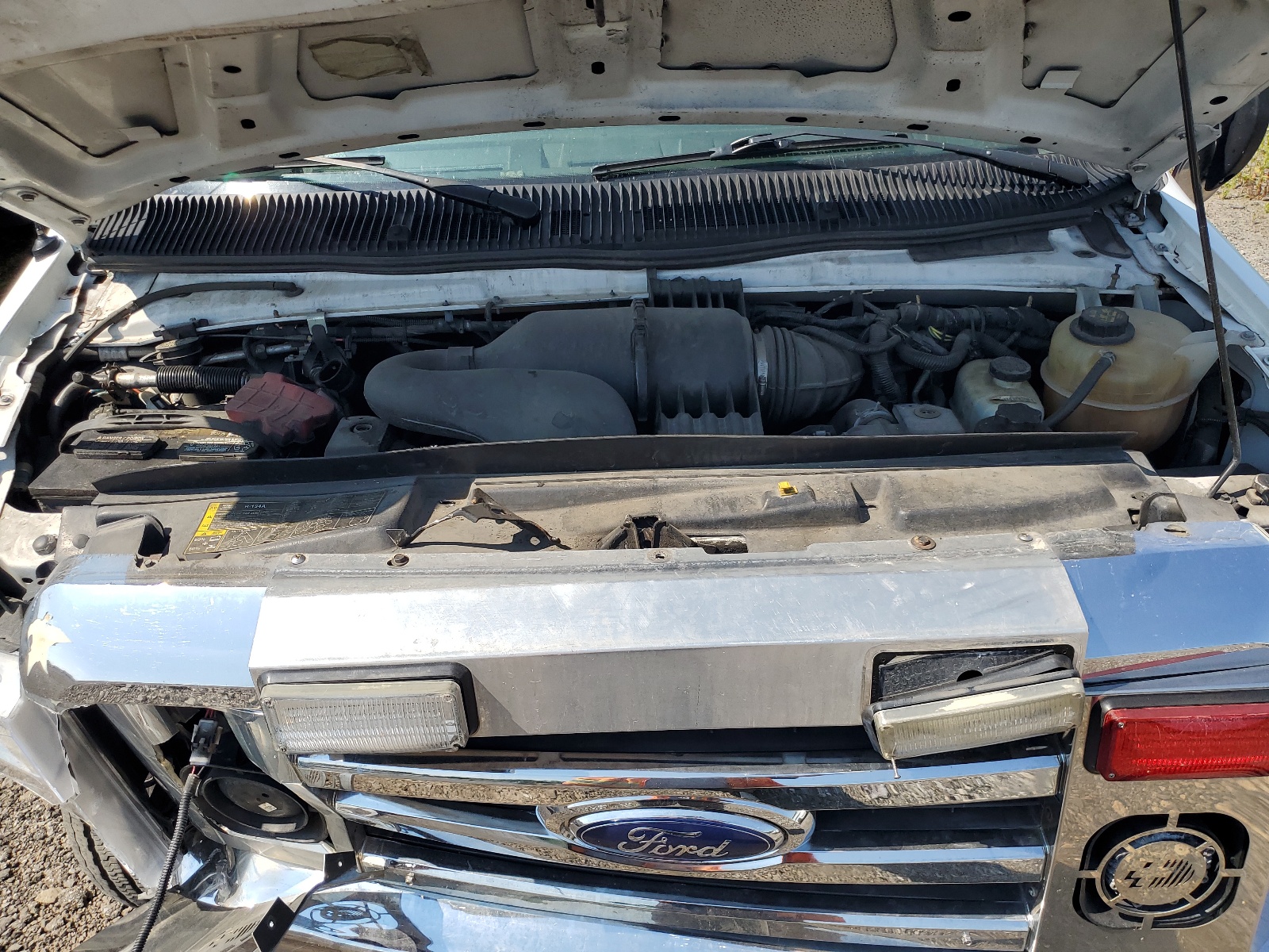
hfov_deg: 67.3
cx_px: 634
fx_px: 953
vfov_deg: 53.1
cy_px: 476
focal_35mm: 26
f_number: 1.5
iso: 50
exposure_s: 1/2500
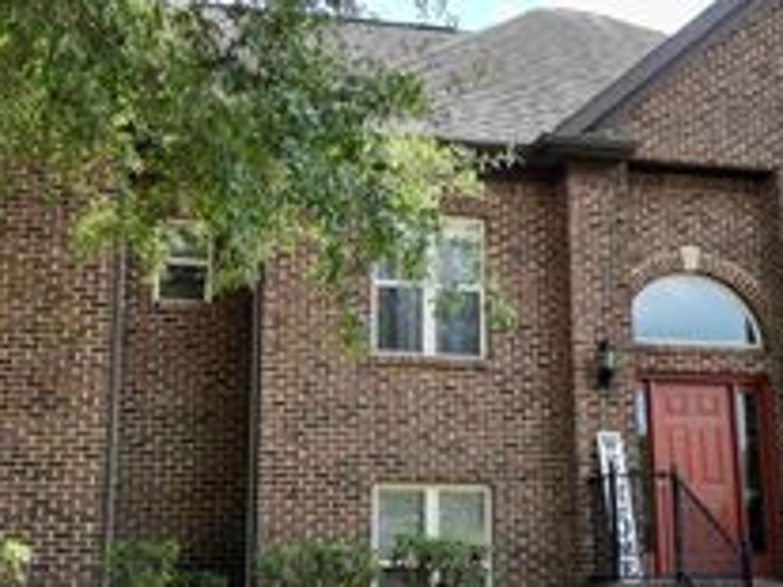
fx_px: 1311
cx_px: 443
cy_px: 312
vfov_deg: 25.2
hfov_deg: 33.2
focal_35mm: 58
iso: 100
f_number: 1.7
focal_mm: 6.72
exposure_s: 1/1500
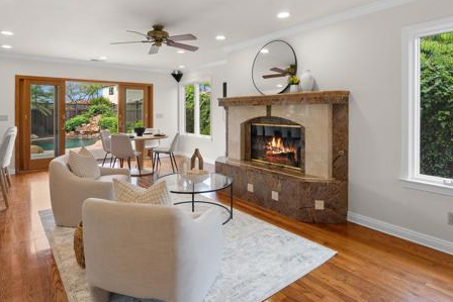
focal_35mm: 21
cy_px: 116
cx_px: 215
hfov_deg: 81.1
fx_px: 264
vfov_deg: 58.9
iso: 800
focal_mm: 14.7
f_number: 10
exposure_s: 1/25
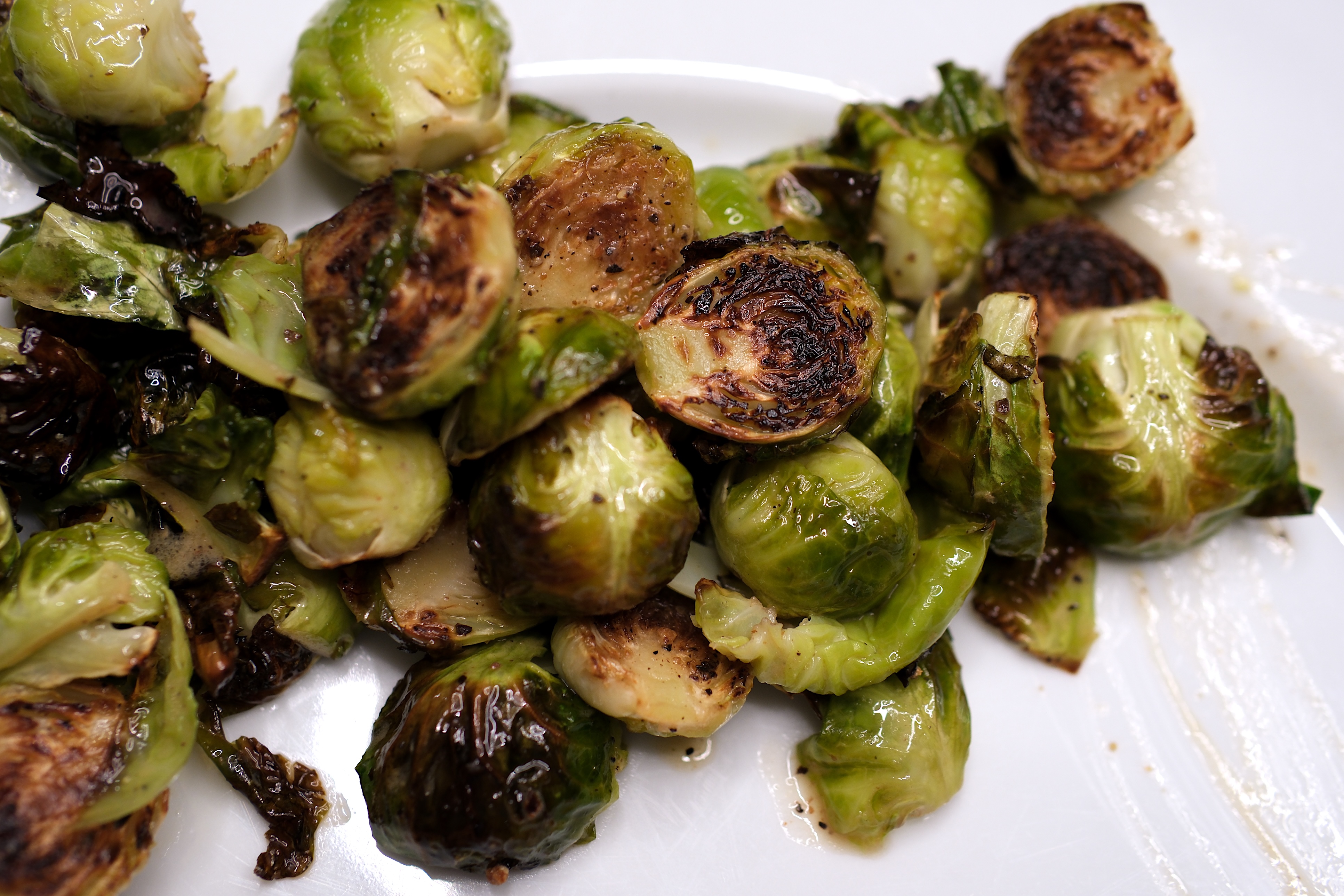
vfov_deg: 29.9
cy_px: 448
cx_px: 672
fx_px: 1680
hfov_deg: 43.6
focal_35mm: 45
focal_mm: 30
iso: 500
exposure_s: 1/42
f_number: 2.8
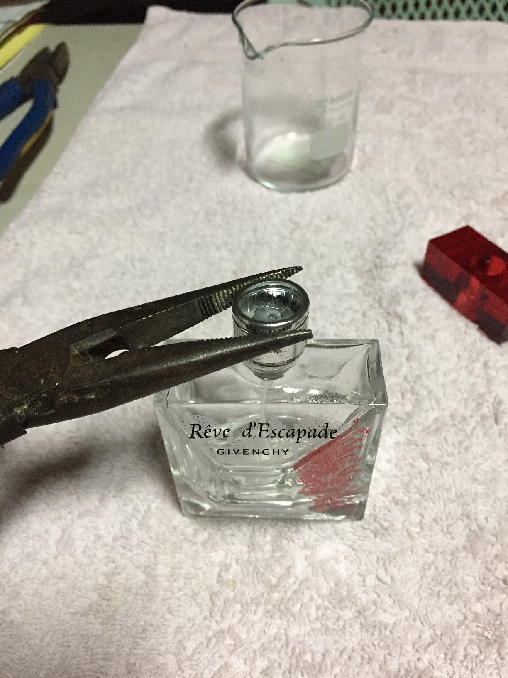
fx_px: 567
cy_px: 339
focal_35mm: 29
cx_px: 254
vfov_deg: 61.7
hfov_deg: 48.2
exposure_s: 1/30
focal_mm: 4.15
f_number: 2.2
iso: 160
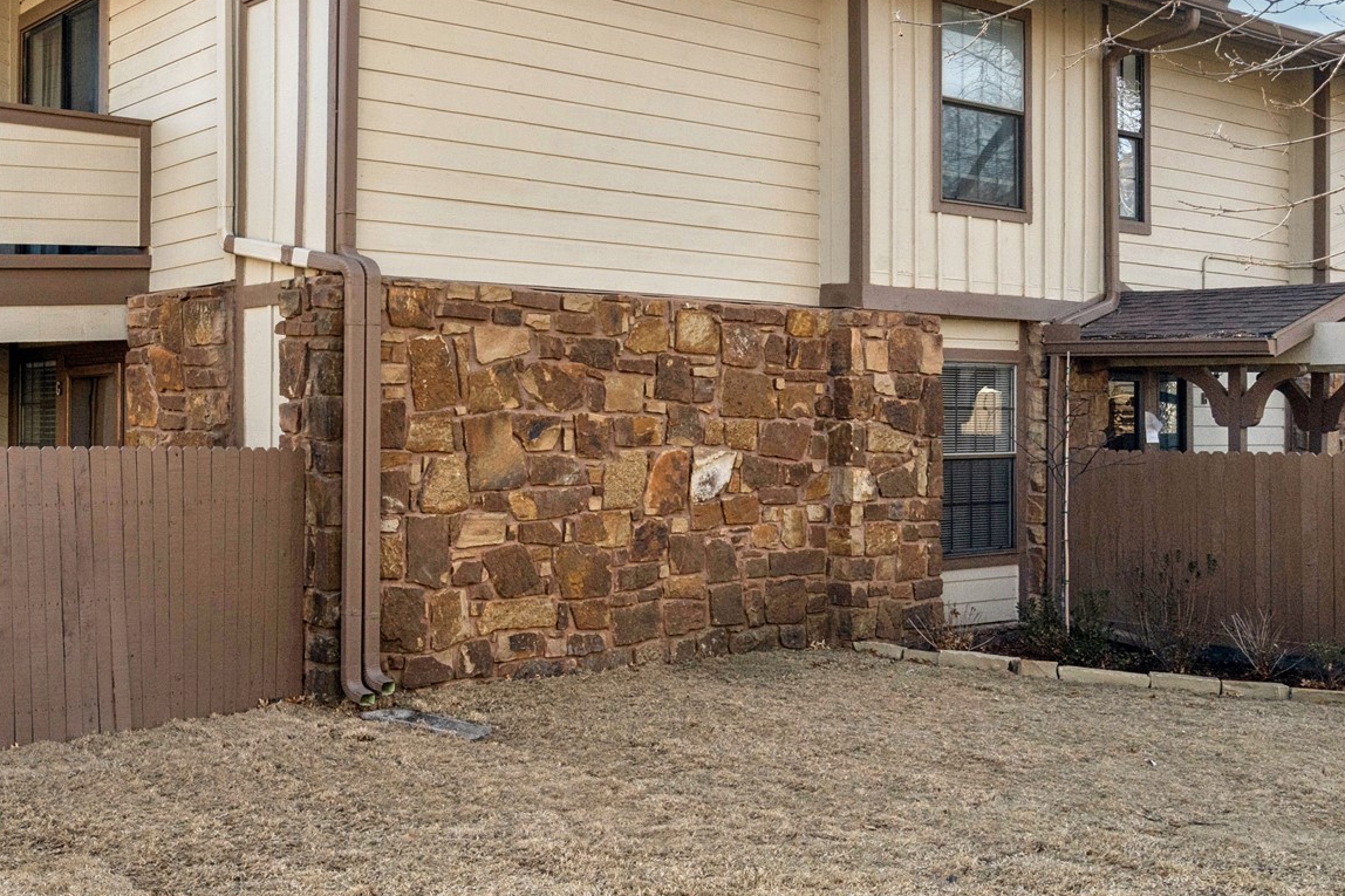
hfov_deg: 47.7
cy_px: 350
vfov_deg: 34.1
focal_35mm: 39
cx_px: 337
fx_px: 1457
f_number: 11
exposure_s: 1/320
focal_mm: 22
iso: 800
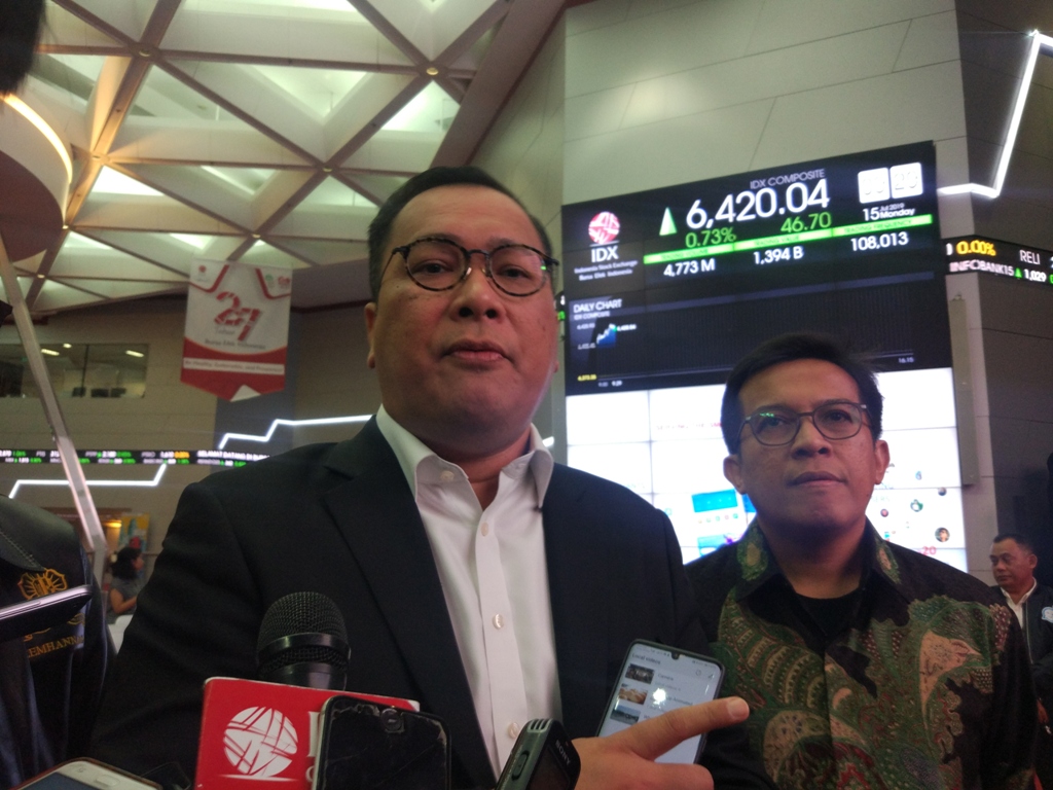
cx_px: 526
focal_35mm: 28
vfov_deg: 49.7
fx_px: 852
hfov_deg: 63.4
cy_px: 395
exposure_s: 1/25
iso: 330
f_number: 2
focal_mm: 4.26
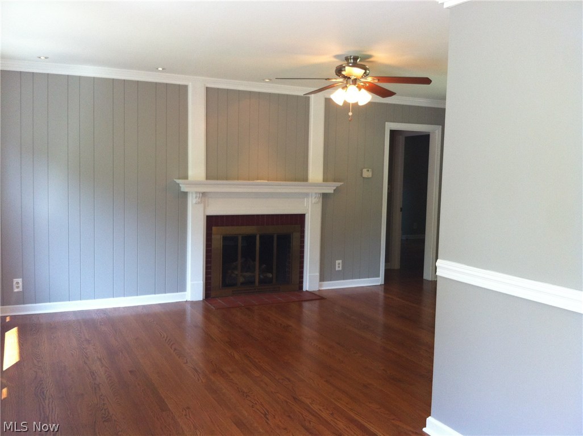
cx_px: 292
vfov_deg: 40.6
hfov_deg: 52.7
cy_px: 218
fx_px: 589
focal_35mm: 35
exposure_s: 1/60
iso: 100
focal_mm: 3.85
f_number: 2.8
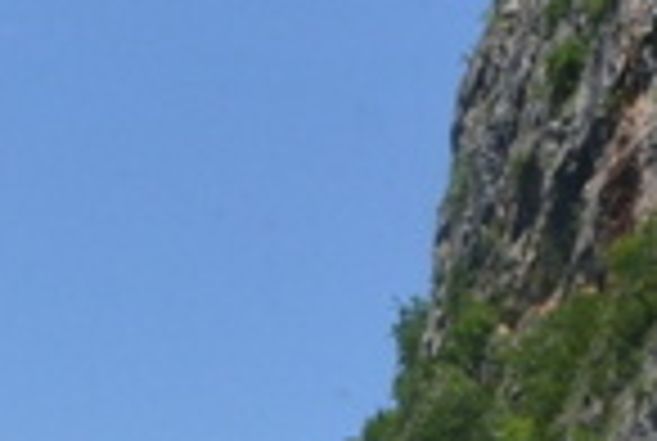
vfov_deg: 7.0
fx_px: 3603
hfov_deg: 10.1
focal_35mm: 197
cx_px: -270
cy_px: 378
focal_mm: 24
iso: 400
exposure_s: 1/320
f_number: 10
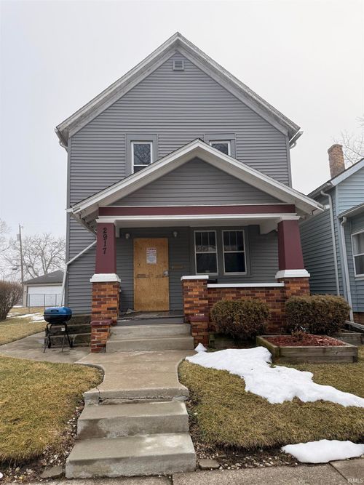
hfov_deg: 56.8
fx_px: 337
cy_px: 242
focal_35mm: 24
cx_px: 182
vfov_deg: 71.6
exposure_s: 1/2053
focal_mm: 6.76
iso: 100
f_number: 1.78
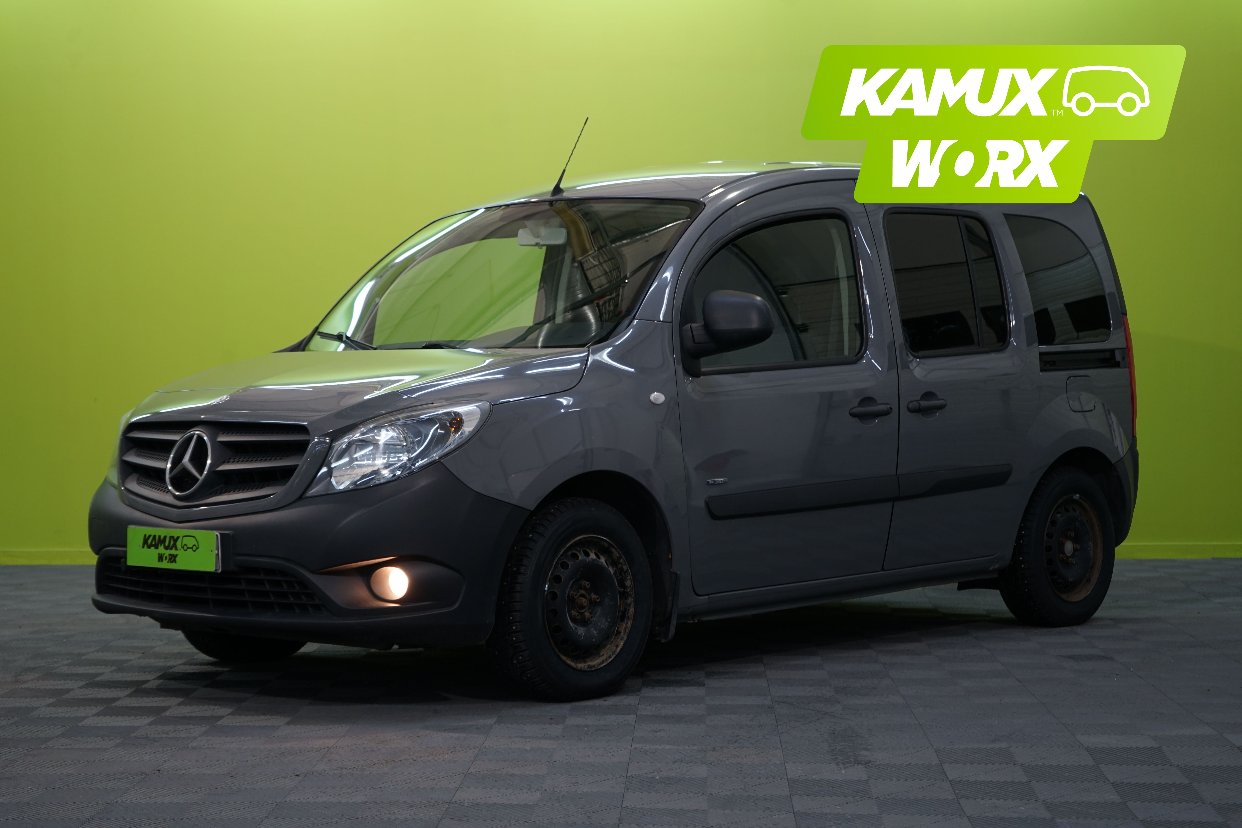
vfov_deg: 20.0
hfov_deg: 29.7
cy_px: 414
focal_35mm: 68
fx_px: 2346
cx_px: 621
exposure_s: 1/25
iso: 400
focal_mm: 68
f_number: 5.6
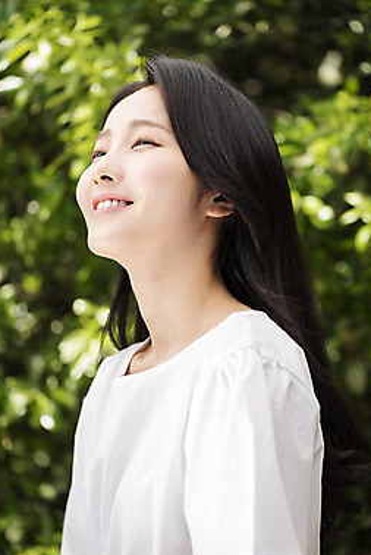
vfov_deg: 18.4
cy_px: 270
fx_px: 1711
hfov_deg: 12.4
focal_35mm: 111
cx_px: 188
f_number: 4
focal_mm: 105
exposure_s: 1/400
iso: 100
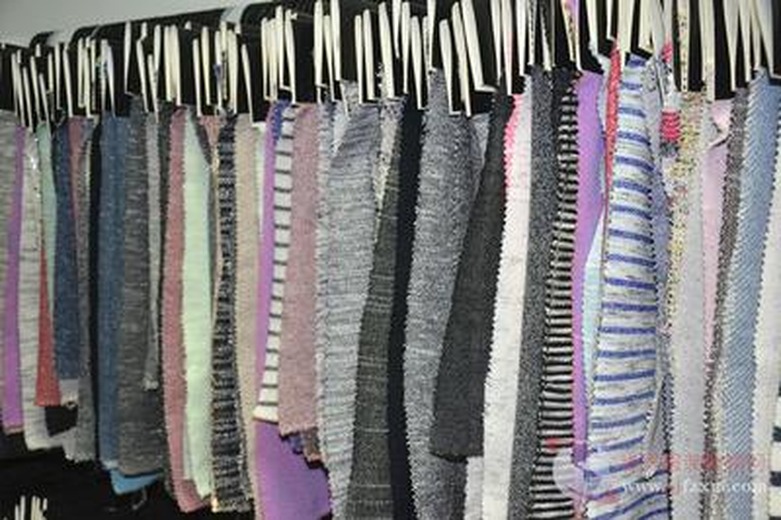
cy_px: 260
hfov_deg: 43.6
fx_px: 975
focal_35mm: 45
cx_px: 390
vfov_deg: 29.8
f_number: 4.2
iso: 1100
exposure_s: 1/60
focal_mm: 30
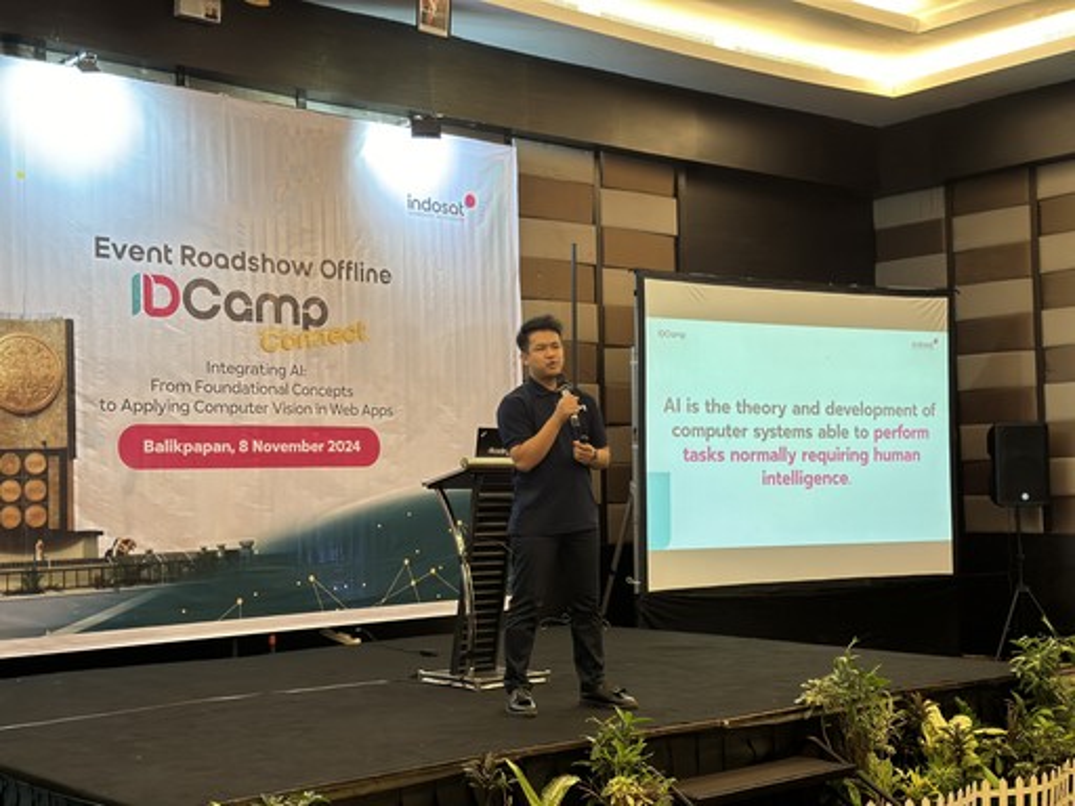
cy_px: 403
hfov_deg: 39.7
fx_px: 1491
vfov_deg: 30.3
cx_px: 538
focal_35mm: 48
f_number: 1.78
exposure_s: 1/50
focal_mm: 6.86
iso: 160
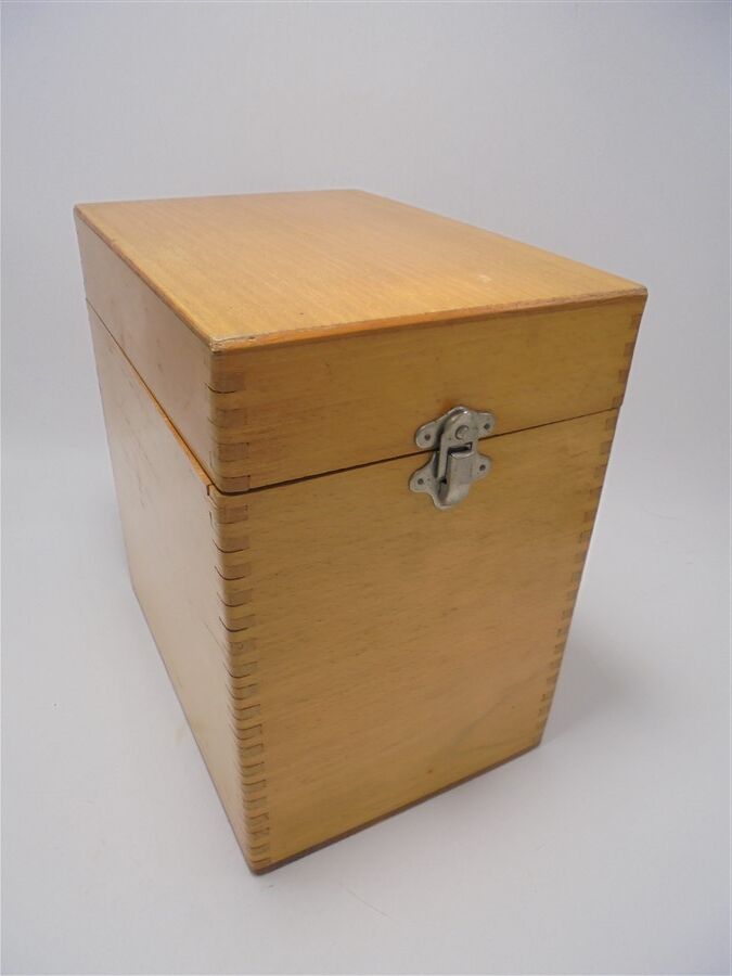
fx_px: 733
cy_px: 488
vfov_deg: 67.3
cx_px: 366
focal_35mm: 26
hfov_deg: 53.1
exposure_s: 1/80
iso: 100
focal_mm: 4.6
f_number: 3.5
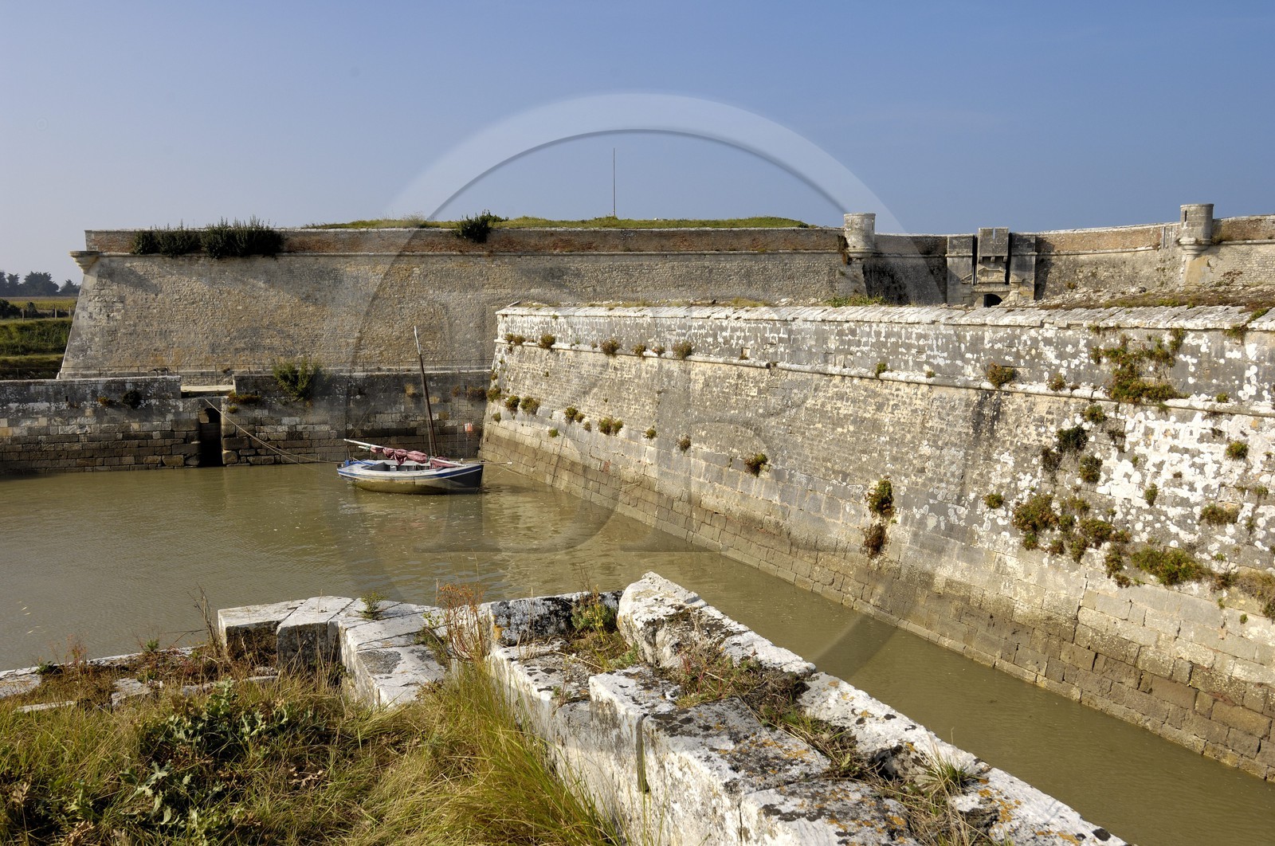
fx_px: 1061
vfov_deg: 43.5
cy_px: 423
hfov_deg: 62.0
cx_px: 638
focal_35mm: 30
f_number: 11
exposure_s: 1/160
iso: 100
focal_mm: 20
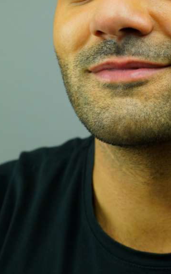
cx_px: 149
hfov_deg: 12.6
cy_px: 64
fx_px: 768
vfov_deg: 20.0
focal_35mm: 103
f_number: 5.6
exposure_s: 1/250
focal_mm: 48
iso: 800
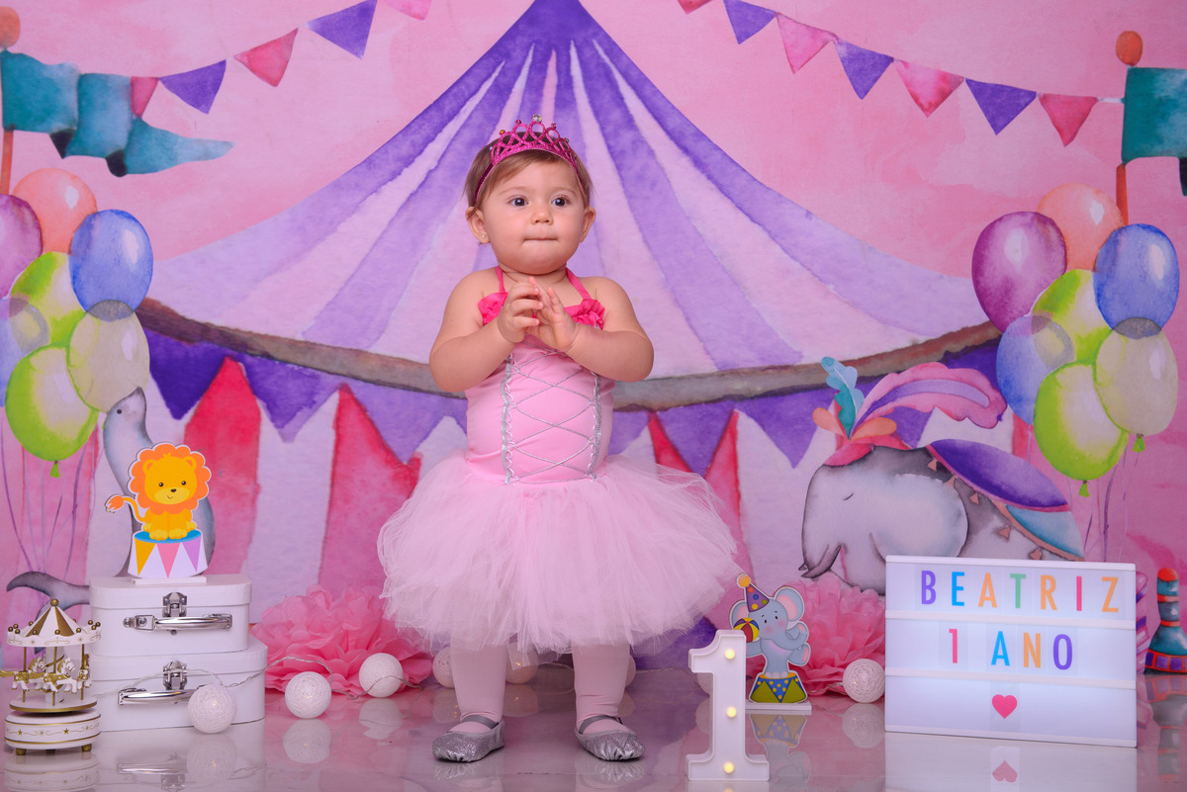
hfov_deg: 34.5
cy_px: 396
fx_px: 1913
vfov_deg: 23.4
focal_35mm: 58
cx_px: 594
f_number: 8
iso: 320
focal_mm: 58
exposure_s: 1/160
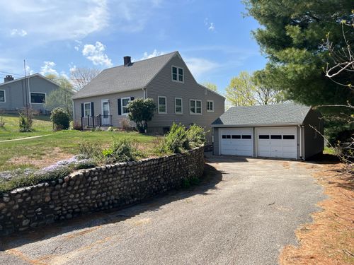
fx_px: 266
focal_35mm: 26
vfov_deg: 53.1
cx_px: 177
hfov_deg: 67.3
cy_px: 132
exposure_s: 1/3257
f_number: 1.5
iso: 50
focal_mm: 5.7
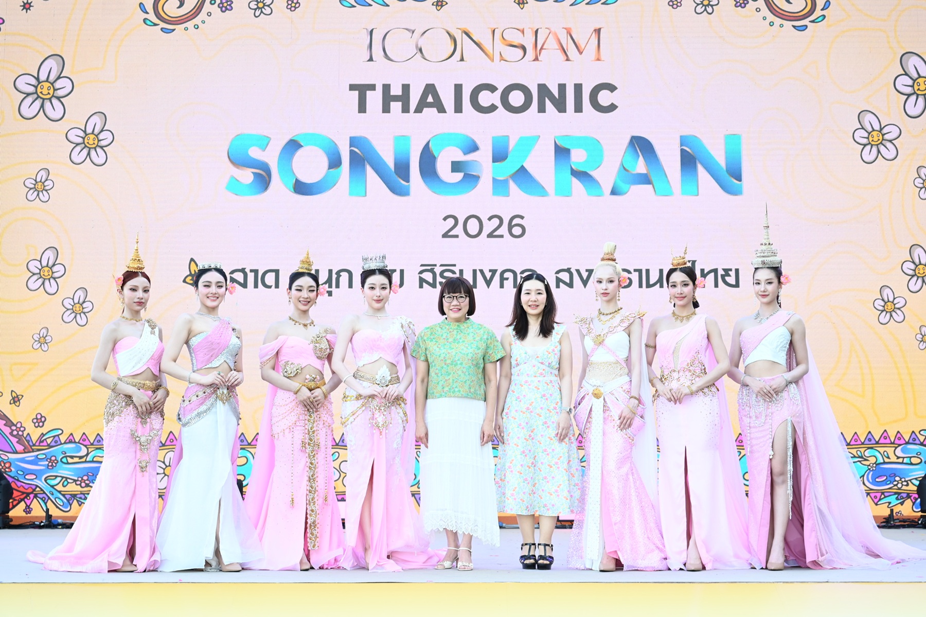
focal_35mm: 50
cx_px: 463
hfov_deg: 39.6
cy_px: 308
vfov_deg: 27.0
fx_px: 1286
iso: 500
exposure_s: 1/200
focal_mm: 50
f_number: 5.6
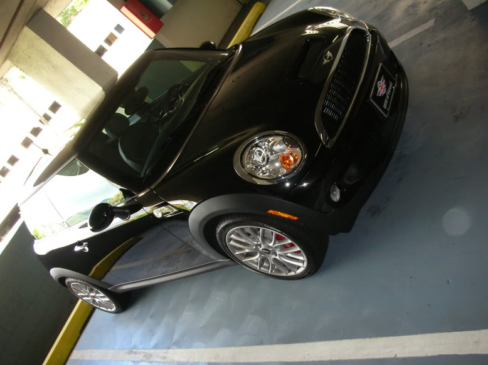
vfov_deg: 39.6
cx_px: 243
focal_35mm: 36
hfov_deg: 51.4
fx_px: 507
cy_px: 183
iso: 100
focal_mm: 5.8
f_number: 3
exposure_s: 1/60.1
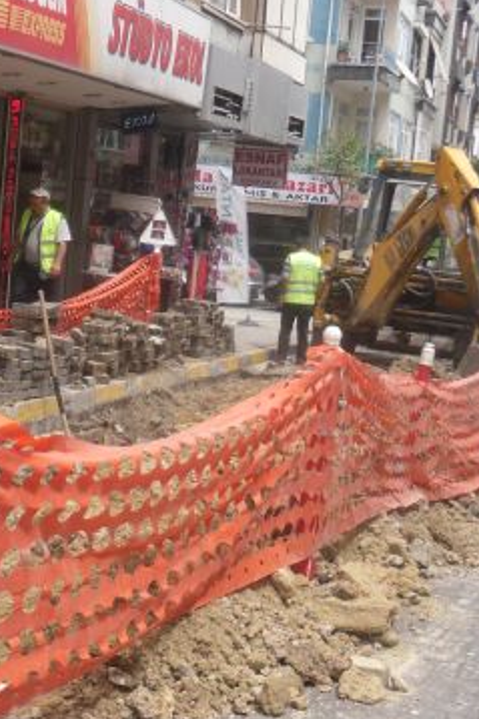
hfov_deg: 20.6
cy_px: 340
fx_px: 1258
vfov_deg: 31.9
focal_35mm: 63
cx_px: -46
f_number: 2.8
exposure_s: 1/449
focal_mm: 6
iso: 80
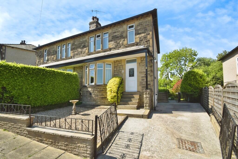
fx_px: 99
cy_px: 80
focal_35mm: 15
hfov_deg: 100.4
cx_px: 119
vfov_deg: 77.3
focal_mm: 10
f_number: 5.6
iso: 800
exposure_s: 1/3200
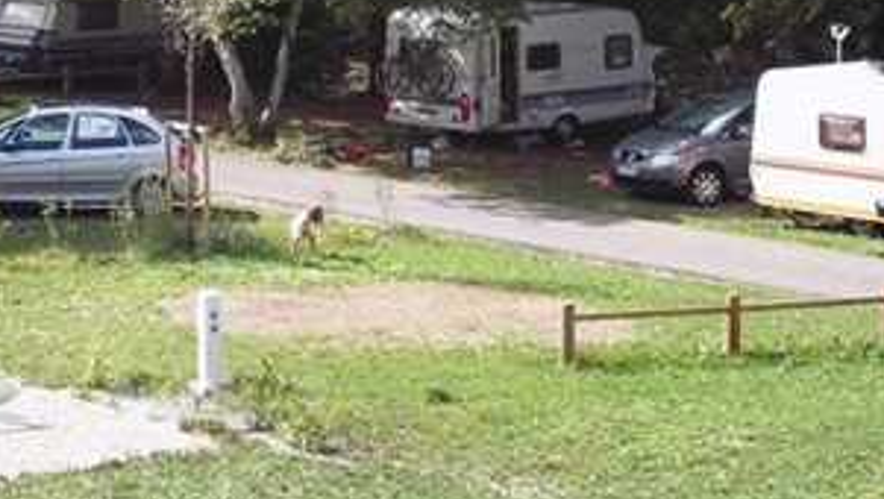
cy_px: -150
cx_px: 162
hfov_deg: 16.0
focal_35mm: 133
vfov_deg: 9.0
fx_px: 3121
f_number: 3.5
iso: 80
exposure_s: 1/500
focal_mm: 8.2
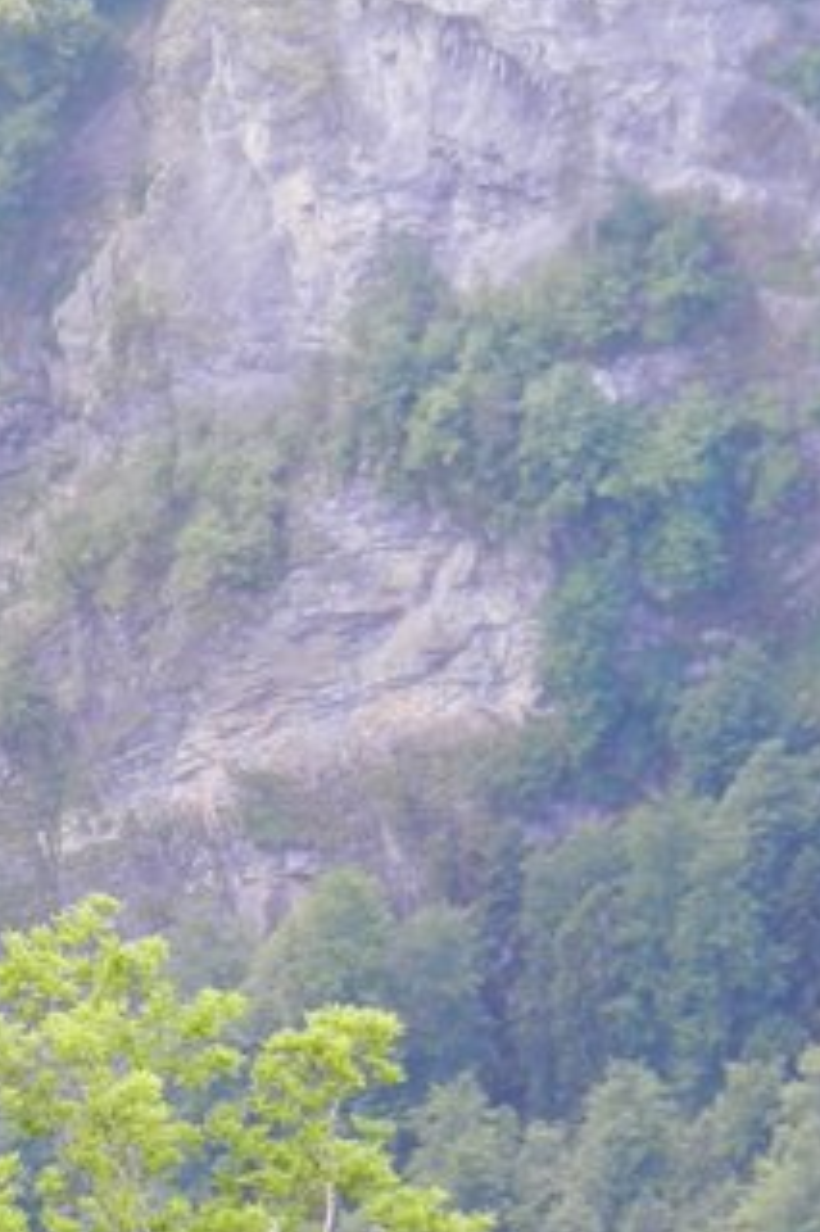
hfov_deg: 5.4
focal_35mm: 253
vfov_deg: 8.1
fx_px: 8653
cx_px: -281
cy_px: 835
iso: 160
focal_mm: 13.5
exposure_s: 1/60
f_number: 4.8
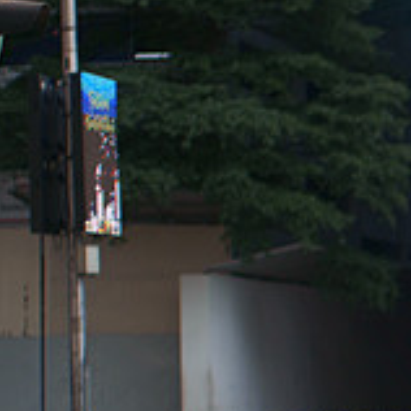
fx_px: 2028
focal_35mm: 151
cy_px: 329
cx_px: 910
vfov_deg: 11.5
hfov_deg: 10.3
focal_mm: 35
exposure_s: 1/2500
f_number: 1.4
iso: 100
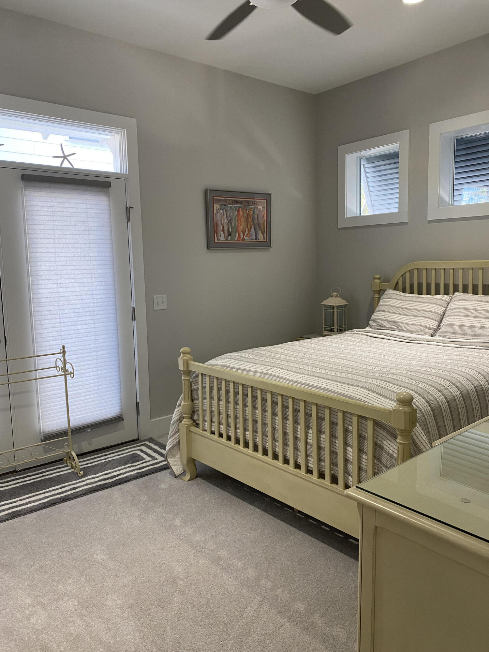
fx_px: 490
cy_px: 326
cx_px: 244
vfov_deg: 67.3
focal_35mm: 26
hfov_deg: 53.1
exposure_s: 1/60
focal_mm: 4.25
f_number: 1.8
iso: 100
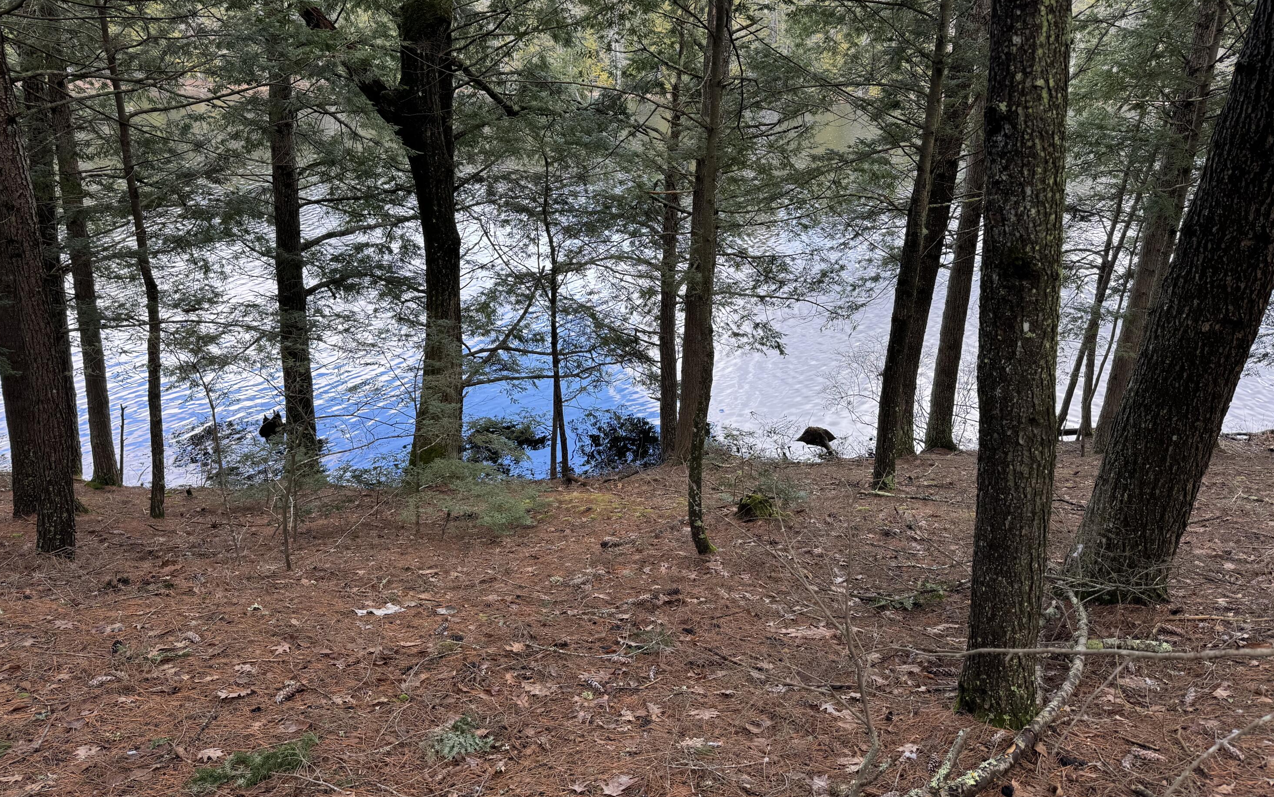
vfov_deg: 47.6
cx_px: 645
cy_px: 372
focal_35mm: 26
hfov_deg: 70.4
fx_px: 903
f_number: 1.78
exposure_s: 1/168
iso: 64
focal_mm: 6.86
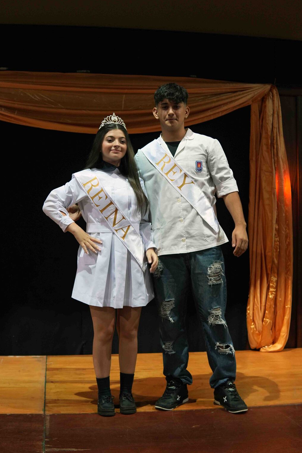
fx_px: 579
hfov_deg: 29.3
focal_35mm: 46
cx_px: 153
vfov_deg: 42.7
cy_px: 223
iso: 1600
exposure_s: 1/160
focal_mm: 30
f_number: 2.8
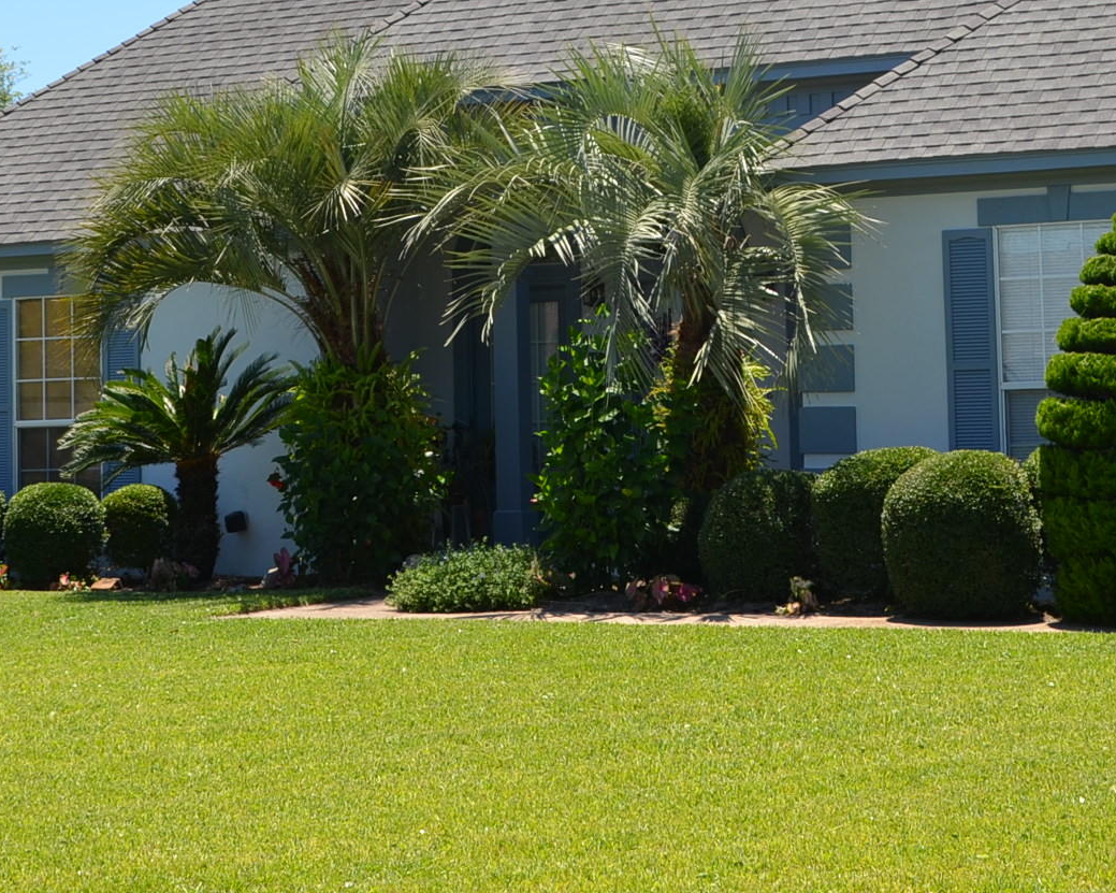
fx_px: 3303
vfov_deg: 15.2
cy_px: 119
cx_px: 641
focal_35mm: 100
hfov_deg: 19.2
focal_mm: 30
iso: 100
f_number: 7.1
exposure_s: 1/250
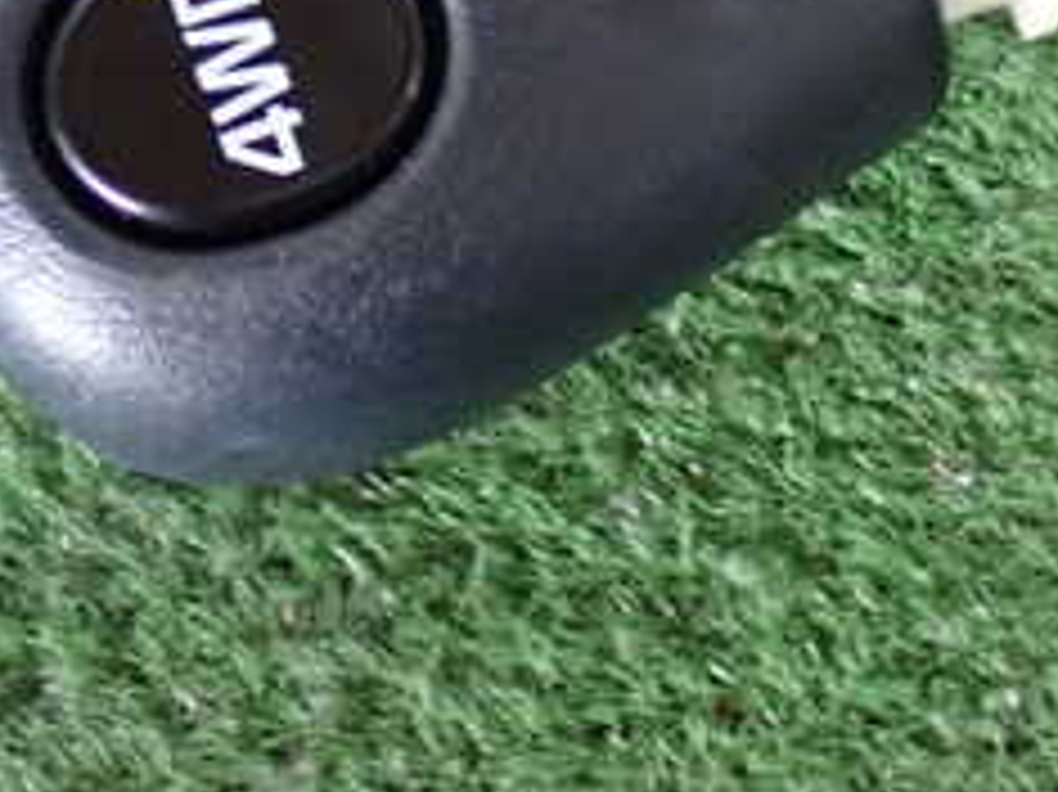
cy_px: -99
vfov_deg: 12.1
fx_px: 3666
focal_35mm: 120
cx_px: 1053
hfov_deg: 16.1
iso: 800
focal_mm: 8.4
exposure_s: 1/20
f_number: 3.1
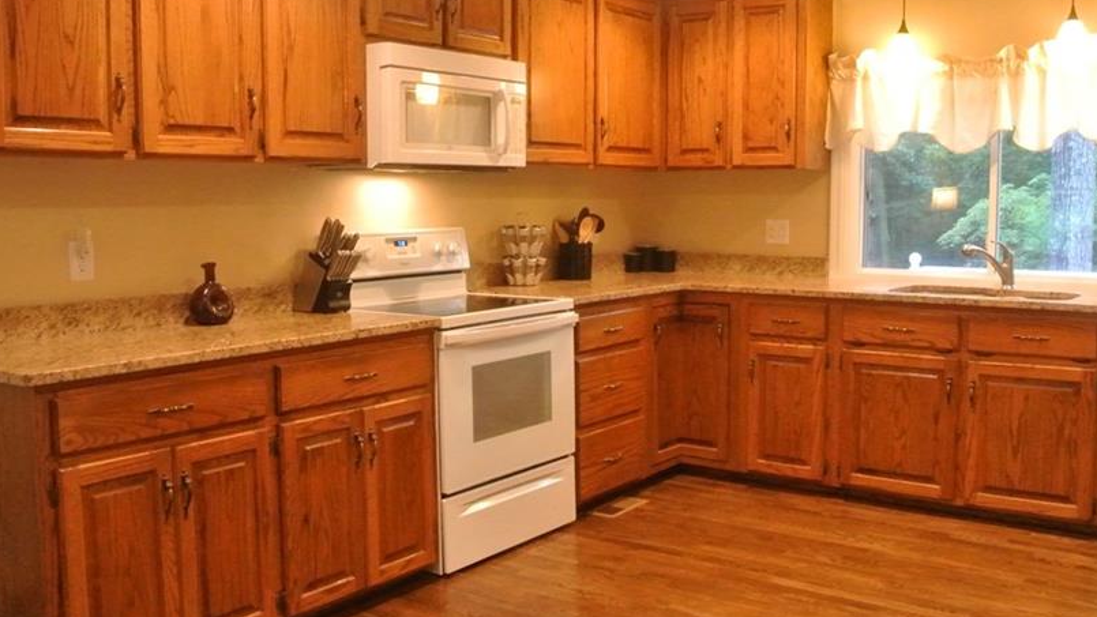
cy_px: 293
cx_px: 604
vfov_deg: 32.8
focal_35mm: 36
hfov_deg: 55.2
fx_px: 1047
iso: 3200
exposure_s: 1/15
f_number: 9
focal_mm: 10
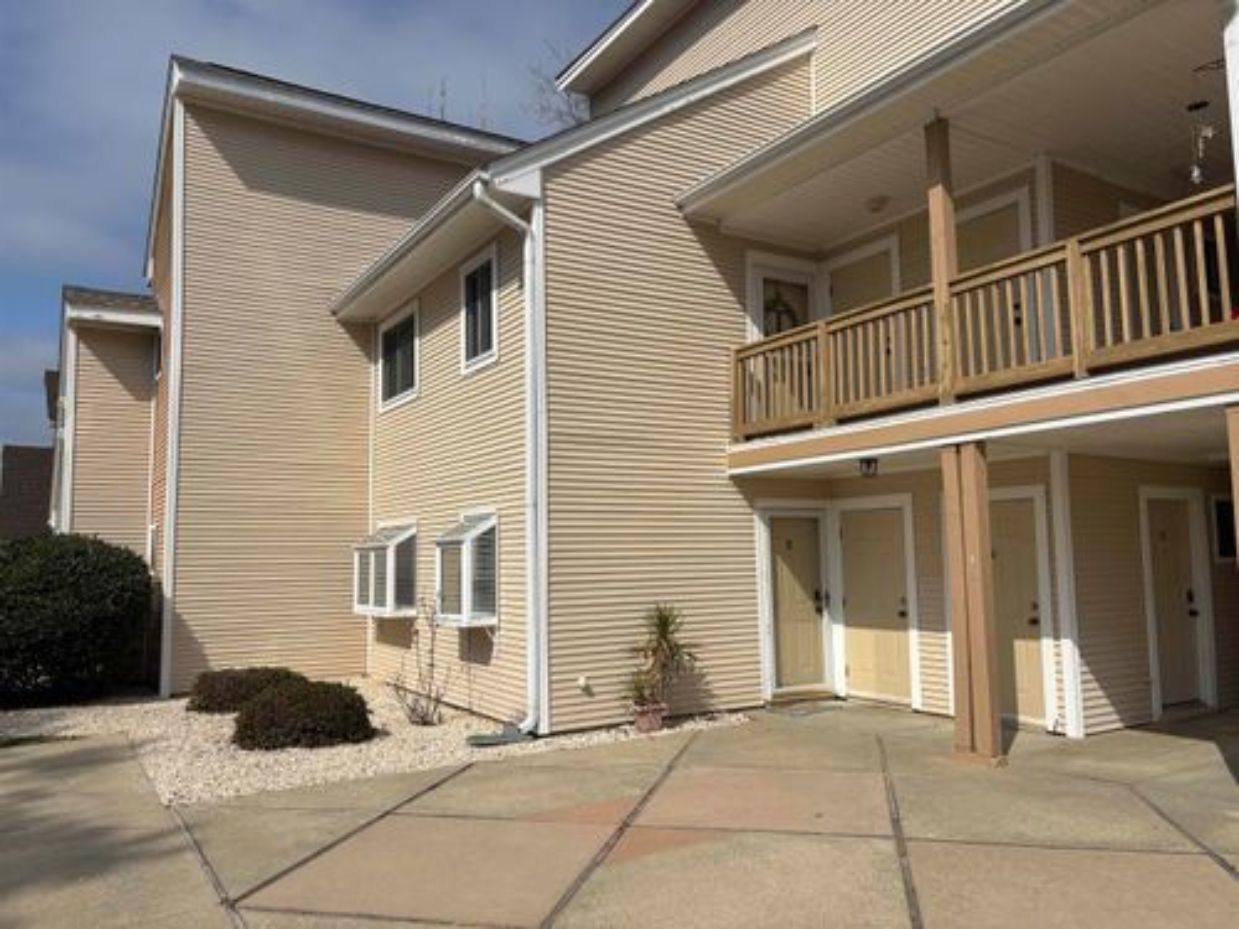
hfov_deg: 67.3
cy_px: 464
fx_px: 931
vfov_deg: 53.1
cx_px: 620
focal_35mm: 26
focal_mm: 5.96
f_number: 1.6
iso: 50
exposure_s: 1/8333
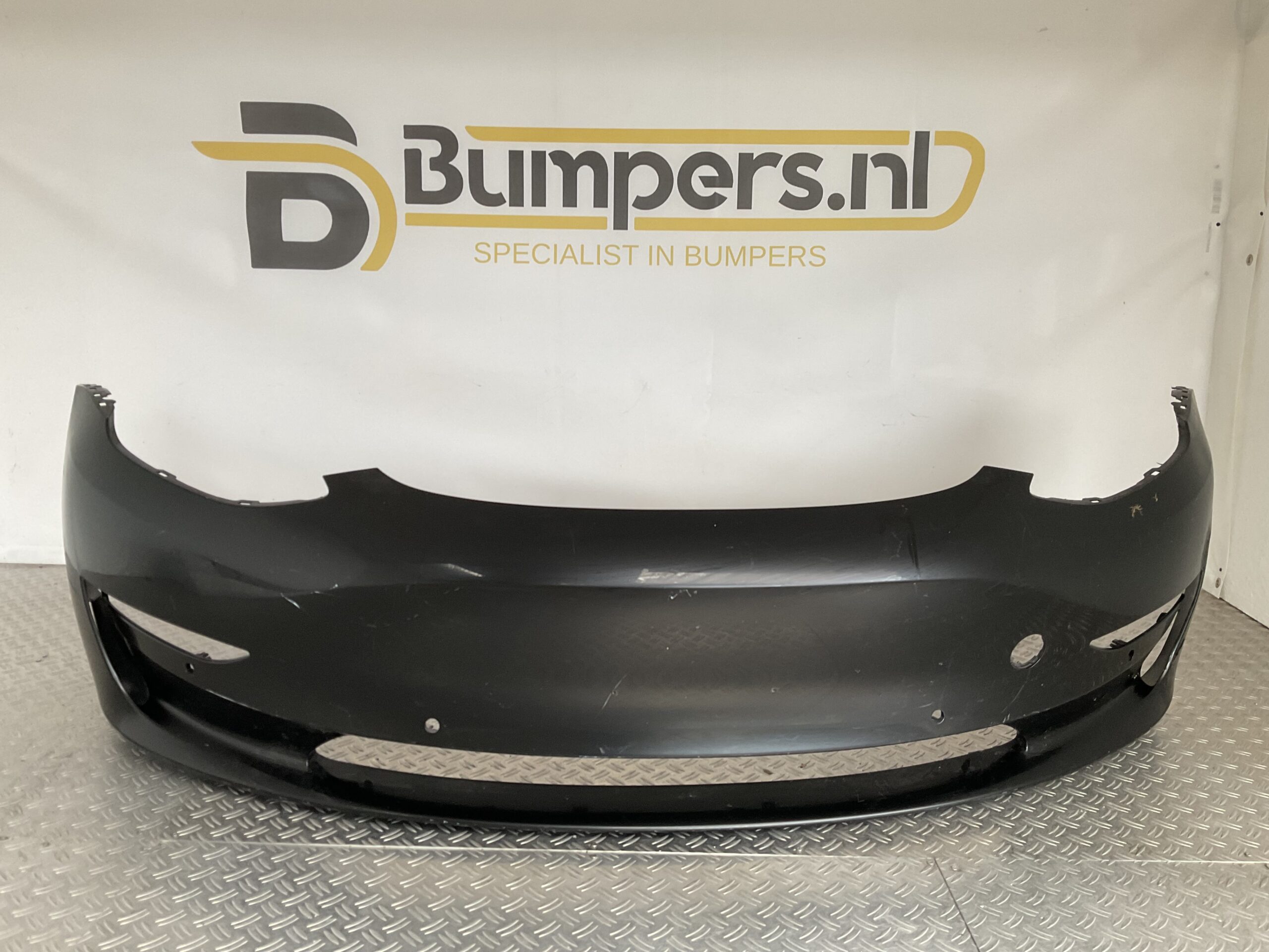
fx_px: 1063
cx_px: 634
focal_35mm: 29
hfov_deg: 61.7
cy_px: 476
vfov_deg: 48.2
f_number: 1.8
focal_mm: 3
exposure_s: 1/50
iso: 50
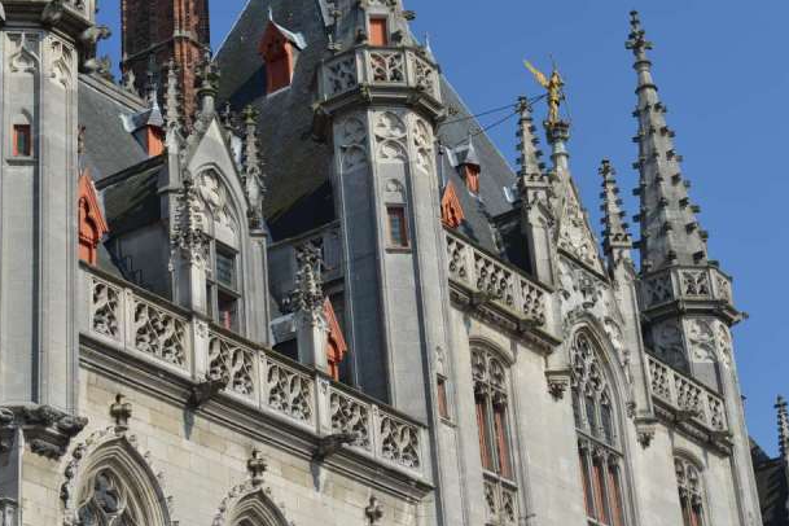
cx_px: 334
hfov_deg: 22.1
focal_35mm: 92
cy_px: 232
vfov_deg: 14.9
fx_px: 2016
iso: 125
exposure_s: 1/250
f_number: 11
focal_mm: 70
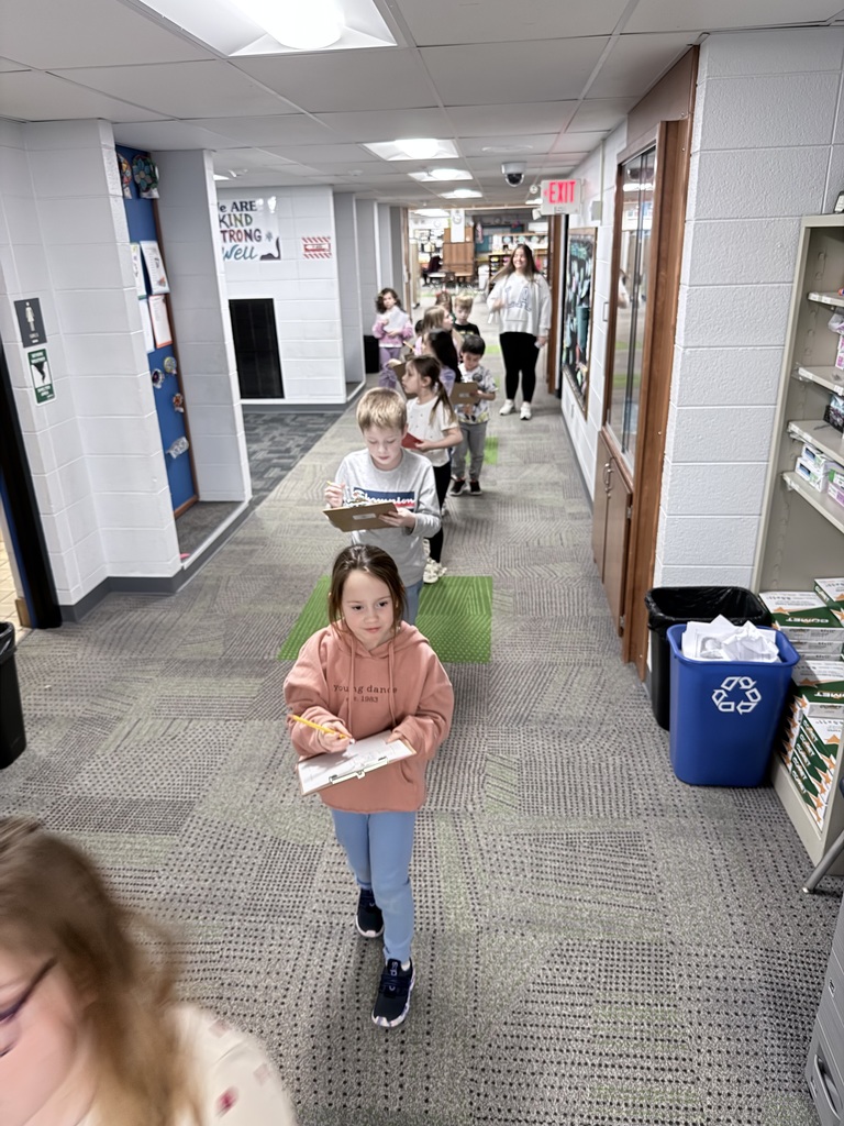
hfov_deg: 56.8
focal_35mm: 24
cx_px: 422
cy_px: 563
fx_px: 780
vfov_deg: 71.6
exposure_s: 1/60
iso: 320
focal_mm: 6.76
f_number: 1.78
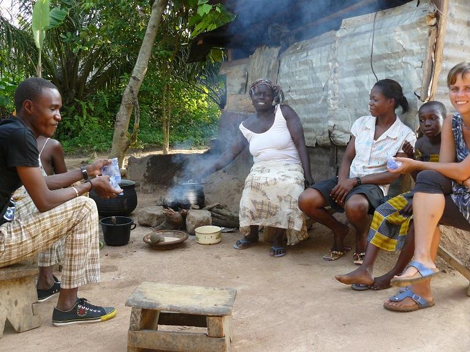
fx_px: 489
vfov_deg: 39.7
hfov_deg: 51.4
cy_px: 176
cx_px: 235
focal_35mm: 36
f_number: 2.8
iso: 100
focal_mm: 6
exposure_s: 1/100
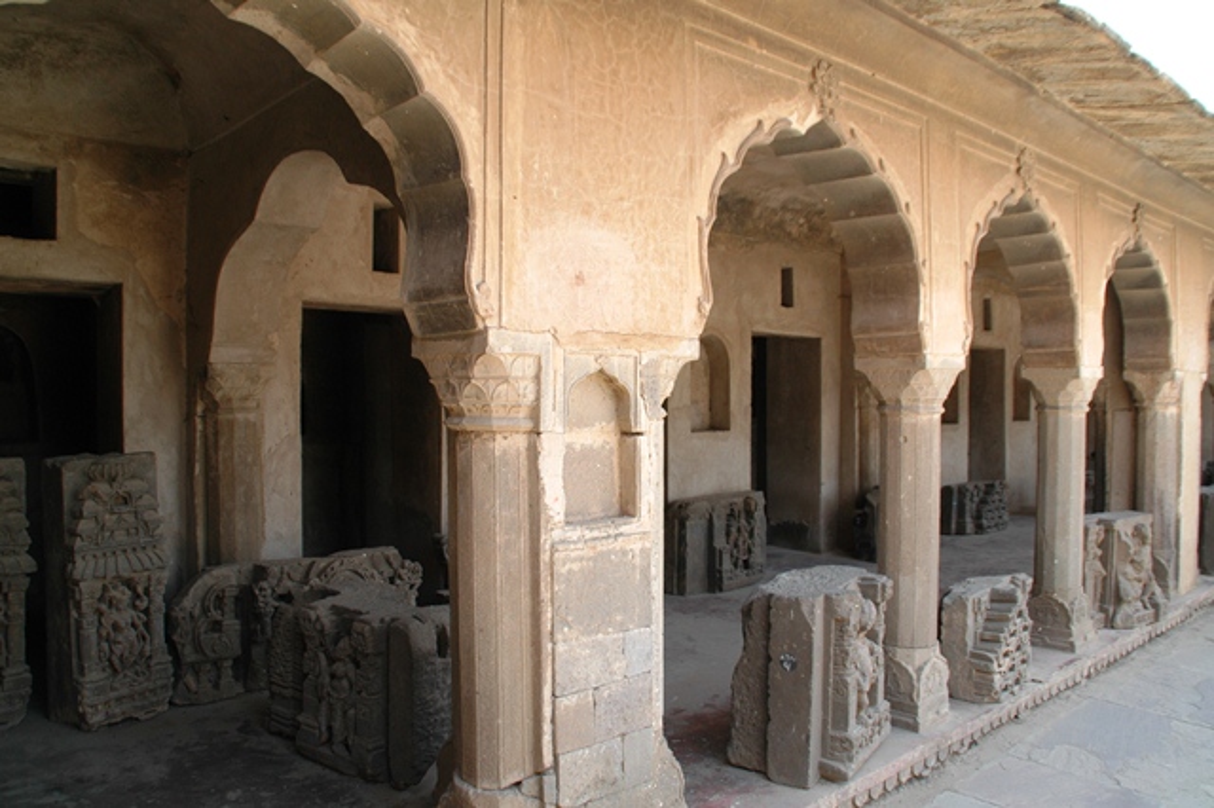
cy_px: 404
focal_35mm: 27
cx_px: 607
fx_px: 910
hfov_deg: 67.4
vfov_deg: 47.9
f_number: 6.3
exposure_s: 1/160
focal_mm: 18
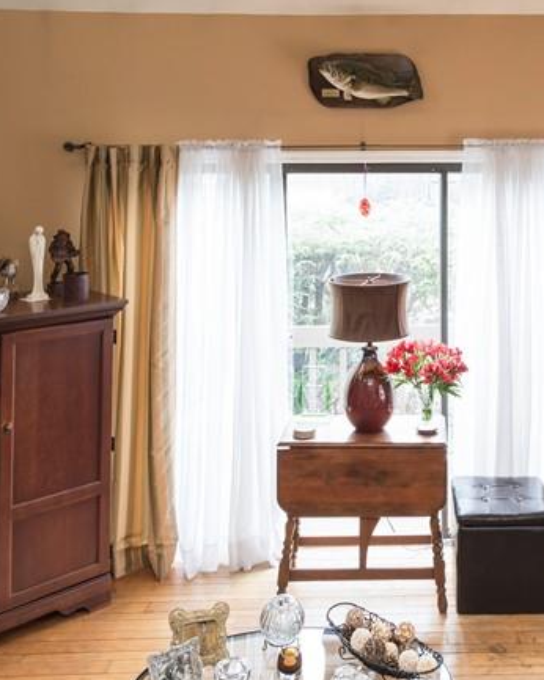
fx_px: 806
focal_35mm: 40
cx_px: 441
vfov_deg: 44.4
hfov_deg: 36.0
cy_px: 174
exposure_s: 1/5
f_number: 9
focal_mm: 17
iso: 200
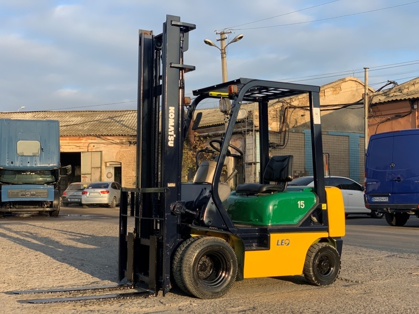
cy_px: 157
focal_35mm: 52
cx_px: 210
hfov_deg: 36.8
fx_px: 629
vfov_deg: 28.0
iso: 16
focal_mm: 6
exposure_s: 1/387
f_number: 2.4
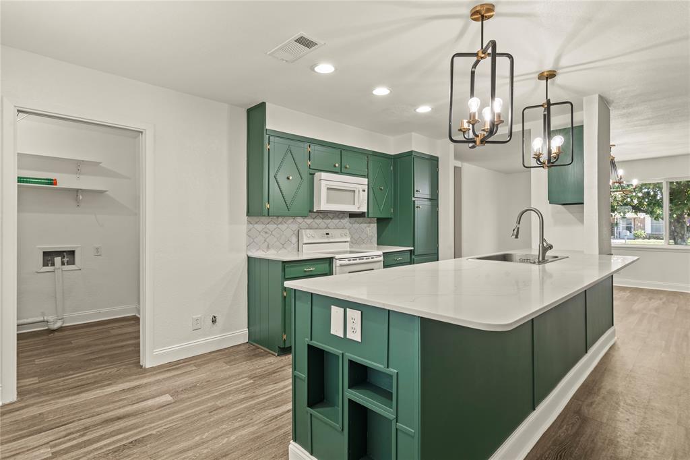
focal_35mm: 18
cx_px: 345
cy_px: 230
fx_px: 345
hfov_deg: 90.0
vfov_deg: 67.3
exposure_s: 1.6
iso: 125
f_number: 11
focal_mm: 18
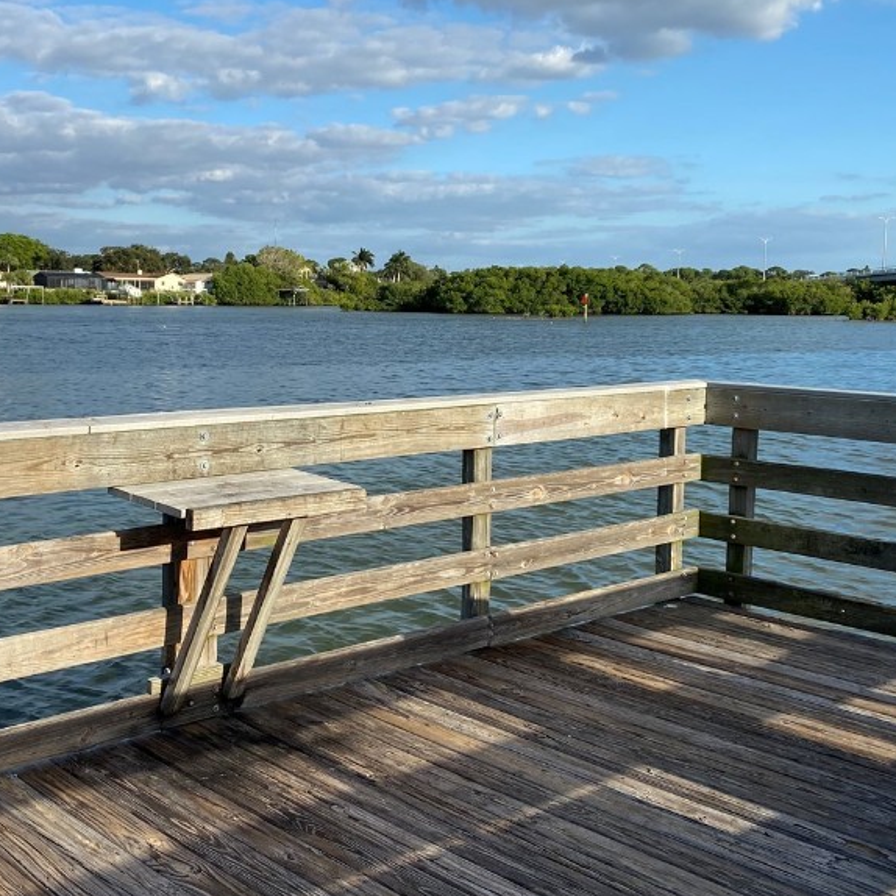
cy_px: 395
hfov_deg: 40.2
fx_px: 1201
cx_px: 267
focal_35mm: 41
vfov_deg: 40.9
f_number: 1.8
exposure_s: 1/2688
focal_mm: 4.25
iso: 32
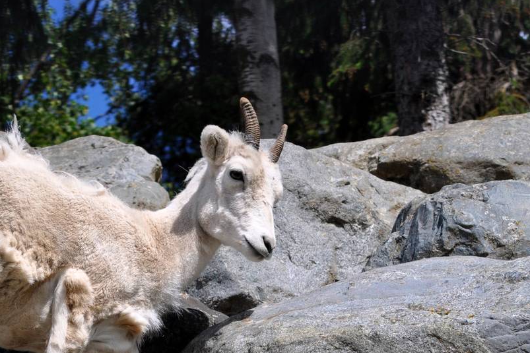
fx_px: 3783
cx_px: 147
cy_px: 222
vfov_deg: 5.3
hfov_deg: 8.0
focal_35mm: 257
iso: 200
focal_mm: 86
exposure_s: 1/800
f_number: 7.1
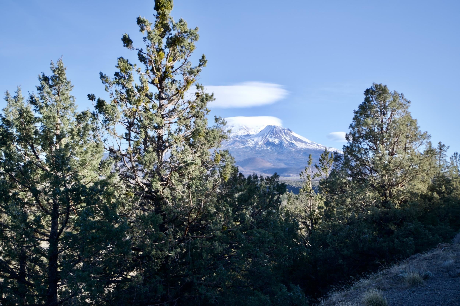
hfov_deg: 53.1
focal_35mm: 36
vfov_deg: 36.9
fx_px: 460
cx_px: 230
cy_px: 153
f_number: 6.3
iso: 200
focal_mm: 24
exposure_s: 1/250
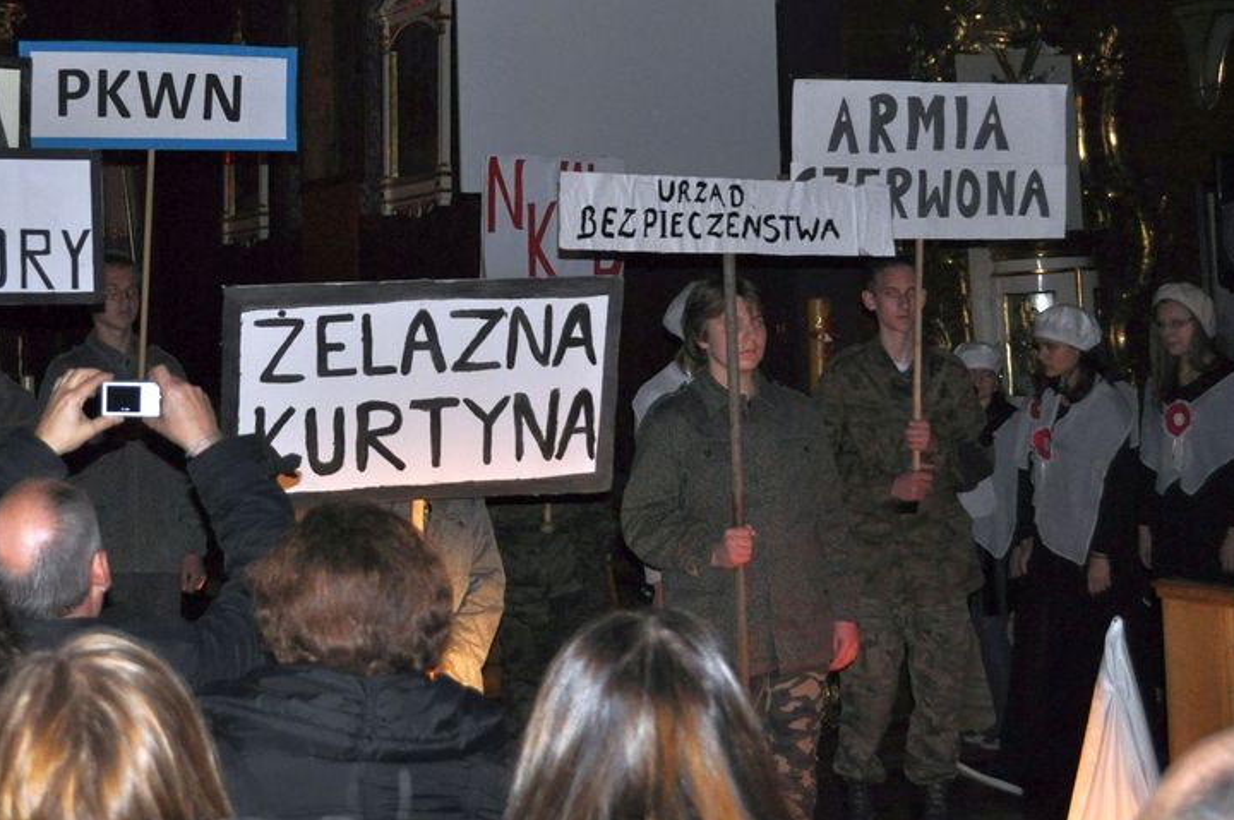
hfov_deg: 30.9
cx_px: 295
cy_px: 208
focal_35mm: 64
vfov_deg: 21.0
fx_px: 2191
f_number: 4
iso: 800
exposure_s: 1/60
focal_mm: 24
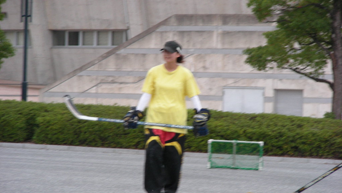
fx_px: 2286
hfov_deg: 8.6
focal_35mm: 252
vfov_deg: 4.8
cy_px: 110
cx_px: 171
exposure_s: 1/59.7
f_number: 3.5
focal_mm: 38.3
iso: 121
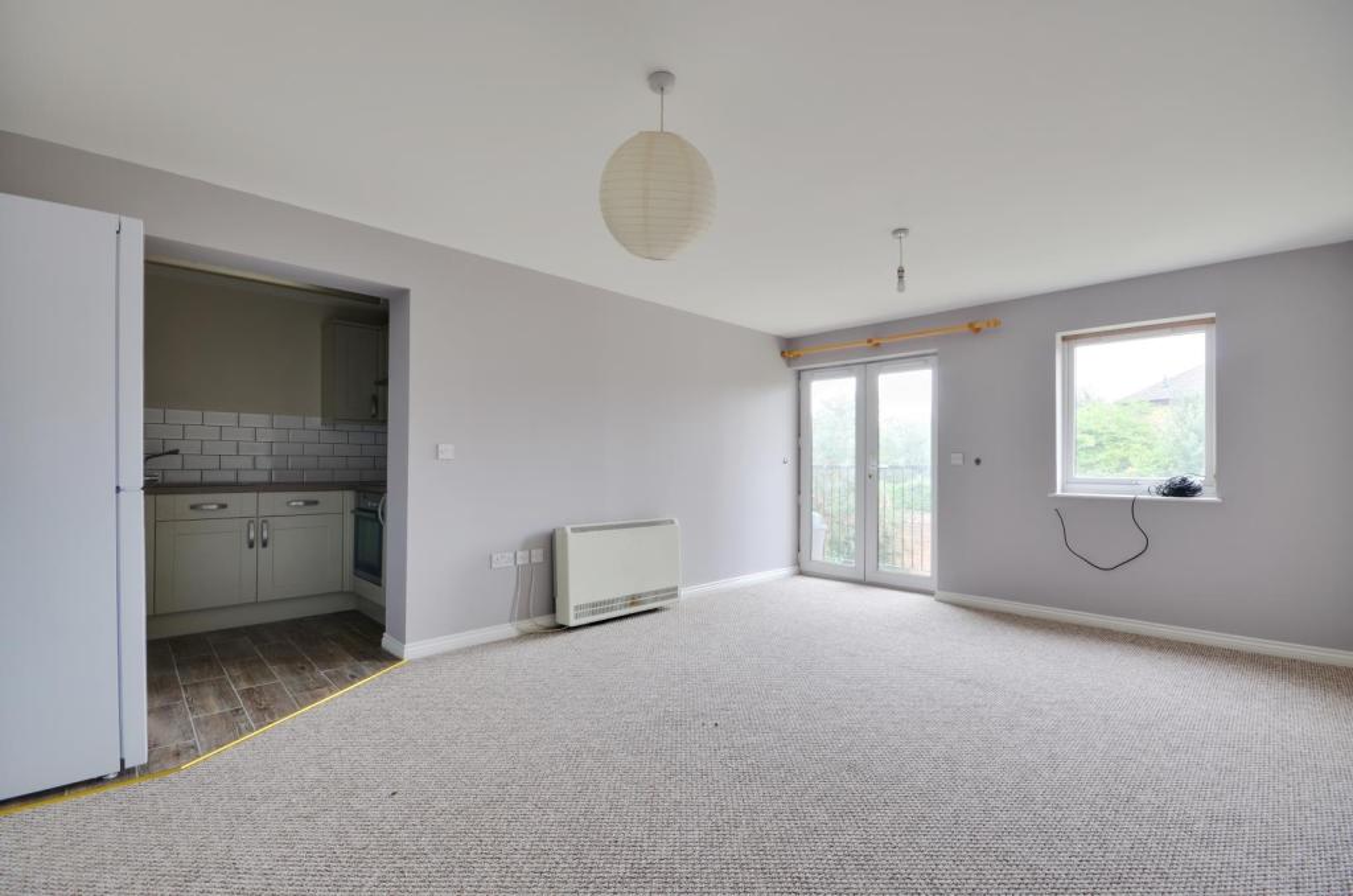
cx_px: 676
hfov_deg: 100.5
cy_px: 448
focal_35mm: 15
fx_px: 563
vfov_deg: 77.1
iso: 200
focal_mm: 10
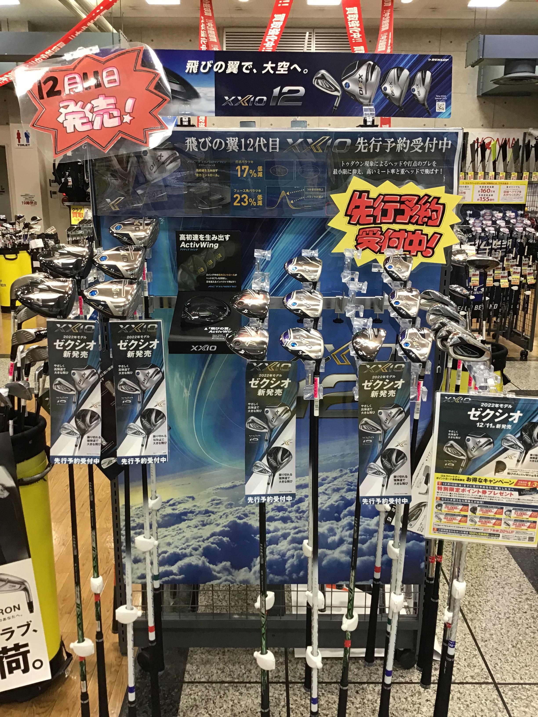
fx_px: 642
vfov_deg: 58.4
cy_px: 358
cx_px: 269
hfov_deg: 45.4
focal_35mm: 31
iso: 50
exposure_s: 1/30
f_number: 2.4
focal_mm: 3.3
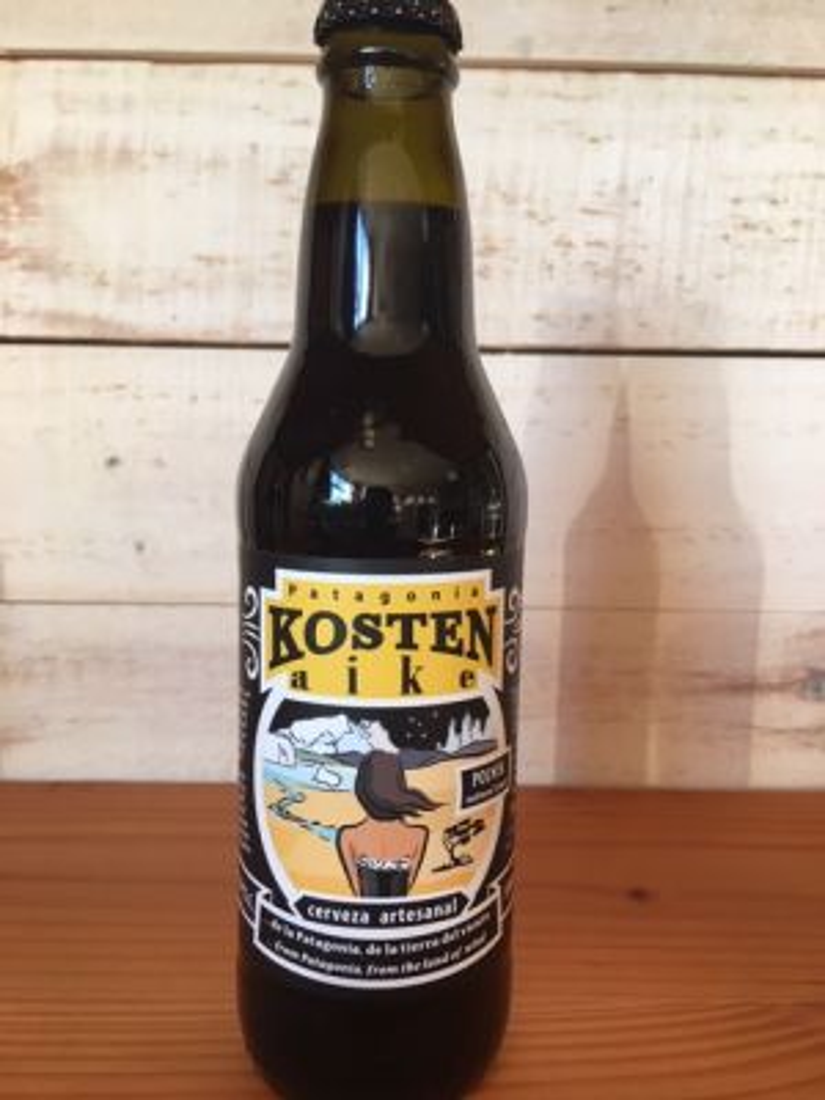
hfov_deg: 48.2
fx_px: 922
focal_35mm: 29
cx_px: 412
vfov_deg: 61.7
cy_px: 550
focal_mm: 4.15
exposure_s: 1/33
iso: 80
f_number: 2.2
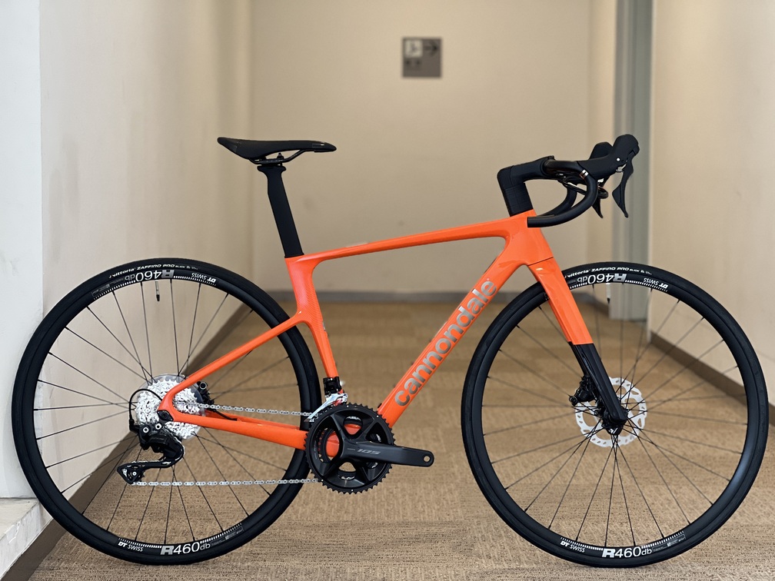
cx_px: 388
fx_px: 1724
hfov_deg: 25.3
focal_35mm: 77
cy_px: 290
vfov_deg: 19.1
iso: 250
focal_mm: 9
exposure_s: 1/114
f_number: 2.8
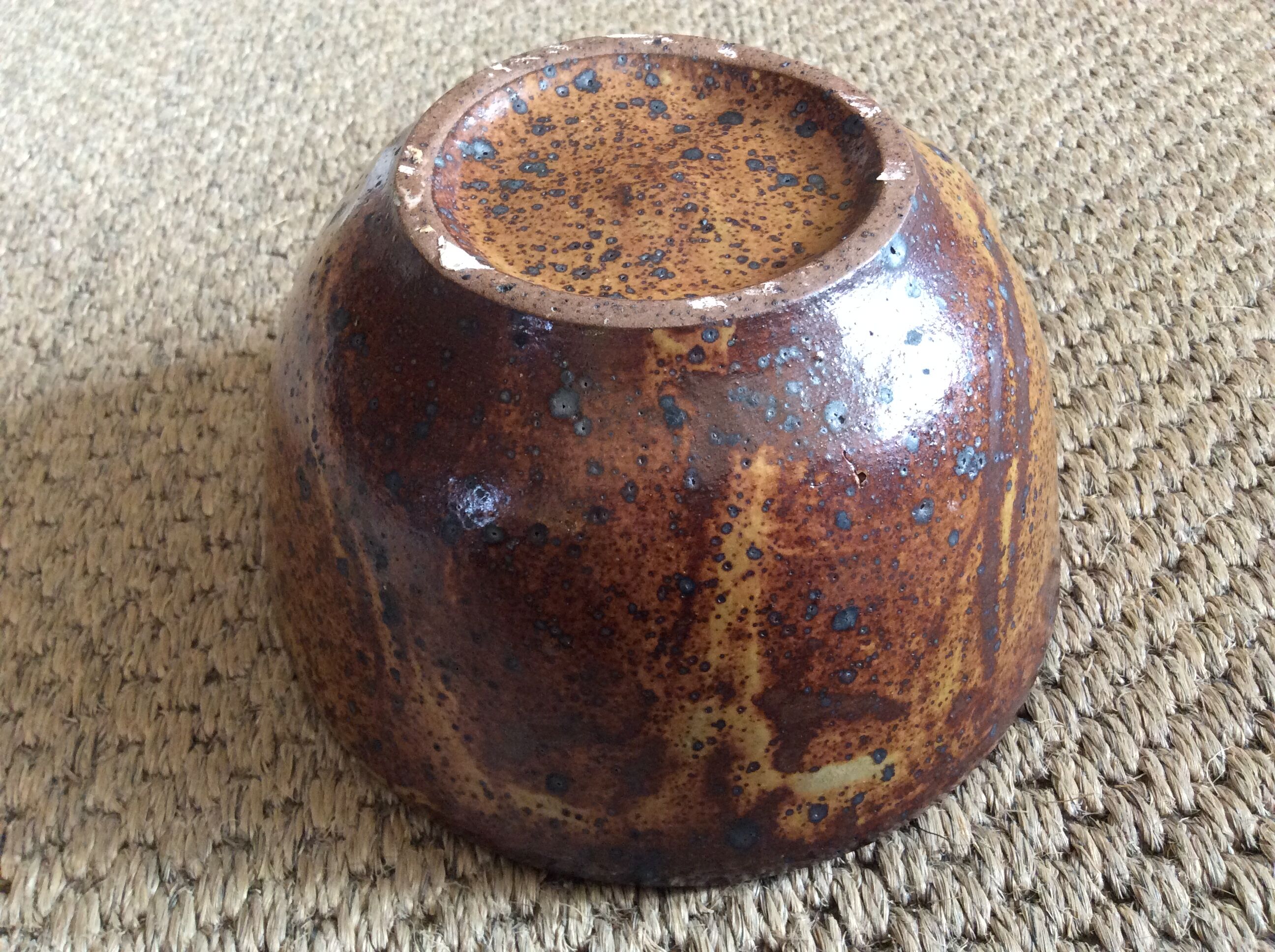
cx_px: 638
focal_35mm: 32
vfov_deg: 44.1
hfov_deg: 56.9
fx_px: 1177
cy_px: 476
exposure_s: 1/25
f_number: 2.4
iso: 160
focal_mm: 3.3
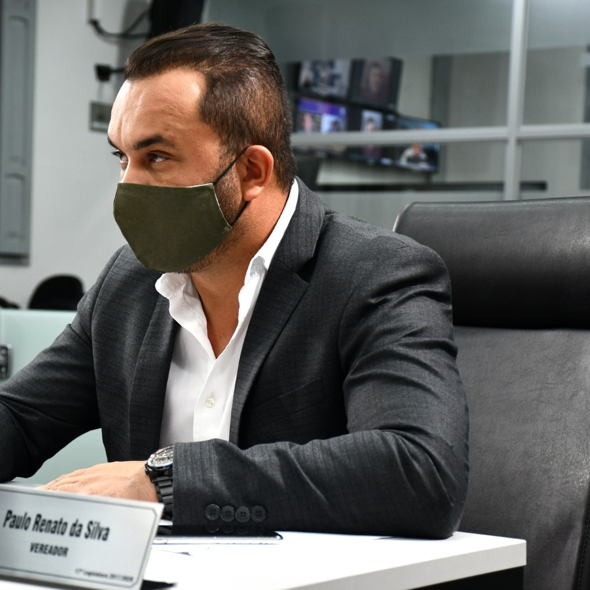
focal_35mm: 96
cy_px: 295
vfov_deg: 18.1
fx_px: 1851
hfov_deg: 18.1
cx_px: 209
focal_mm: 50
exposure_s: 1/80
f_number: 5.6
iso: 800
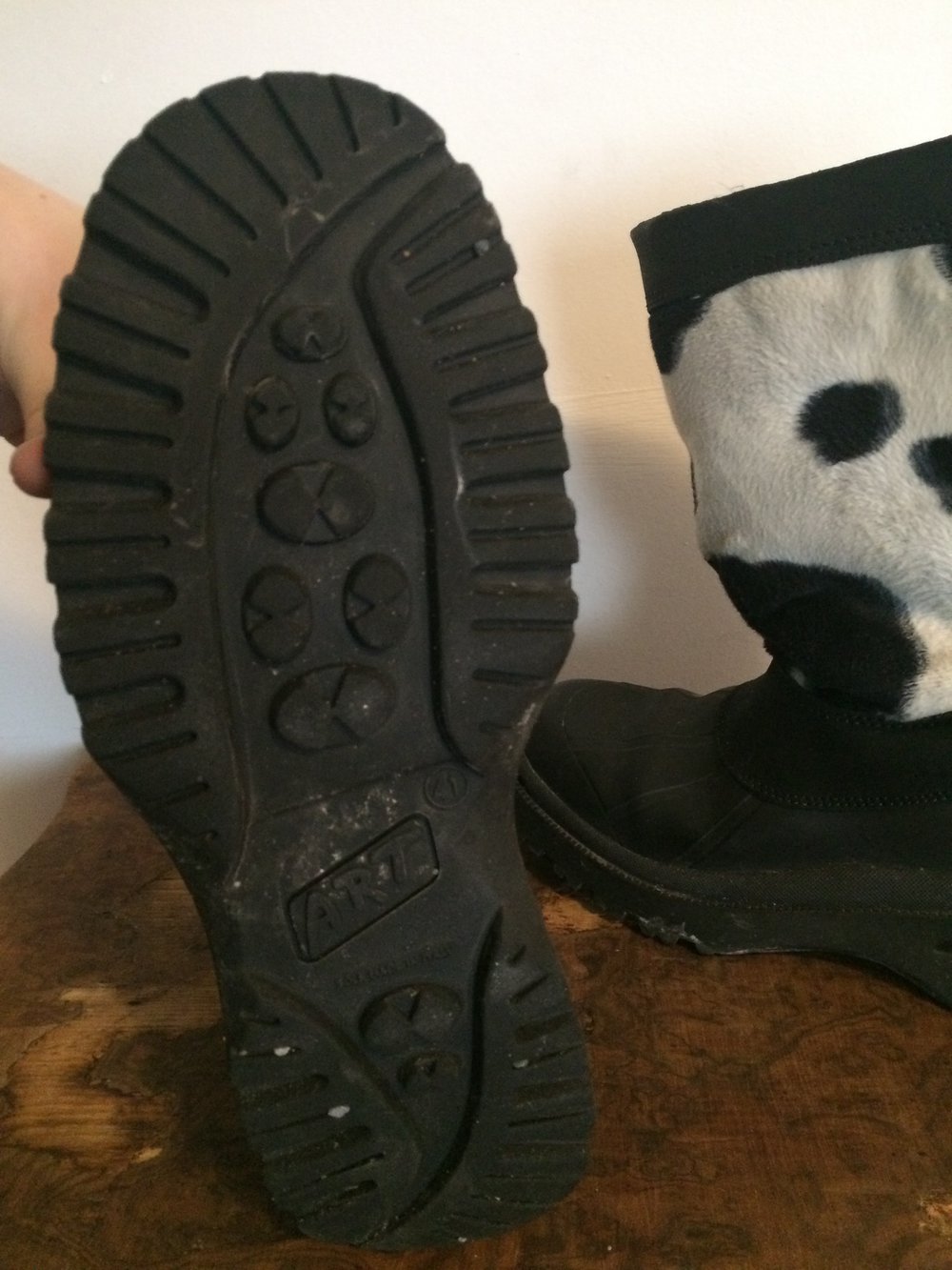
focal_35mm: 29
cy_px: 635
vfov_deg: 61.7
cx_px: 476
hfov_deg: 48.2
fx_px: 1063
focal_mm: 4.15
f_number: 2.2
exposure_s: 1/17
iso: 400
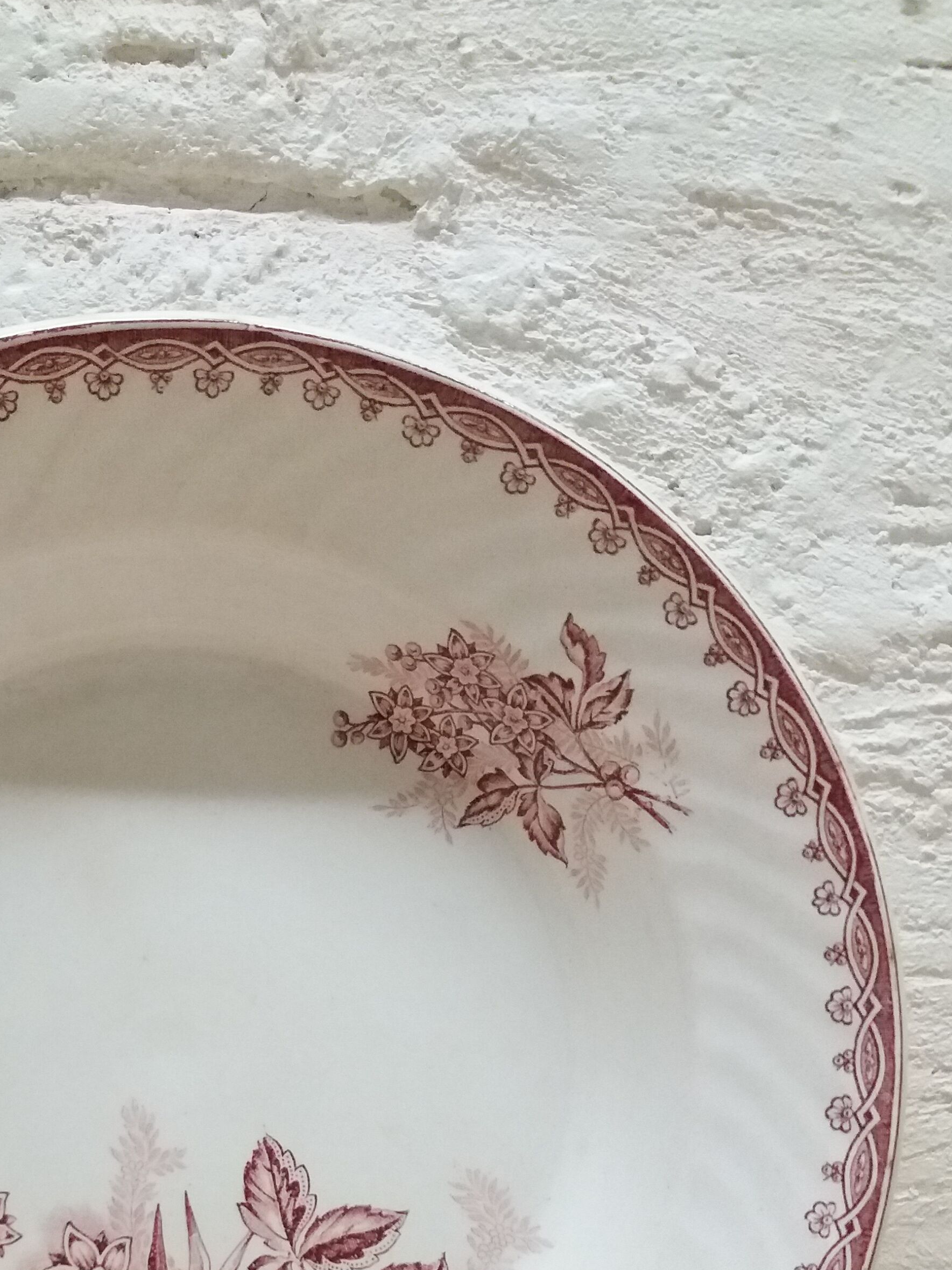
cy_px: 1087
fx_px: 1797
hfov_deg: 29.0
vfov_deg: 37.0
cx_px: 192
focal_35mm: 49
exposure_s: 1/310
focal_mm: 3.7
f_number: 1.9
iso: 400
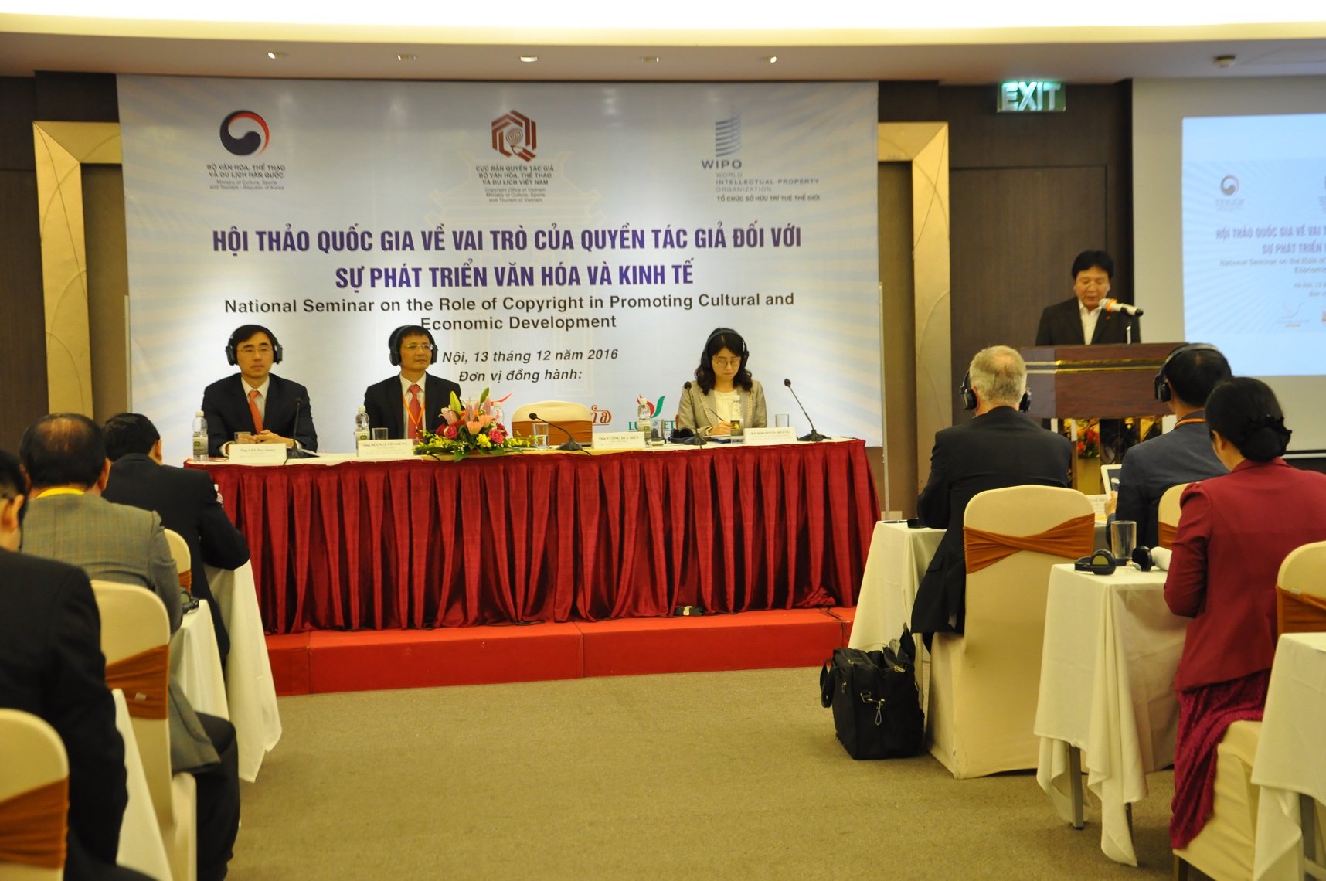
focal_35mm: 52
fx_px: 1932
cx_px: 663
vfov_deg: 25.7
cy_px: 440
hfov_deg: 37.9
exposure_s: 1/30
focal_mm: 35
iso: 900
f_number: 4.5
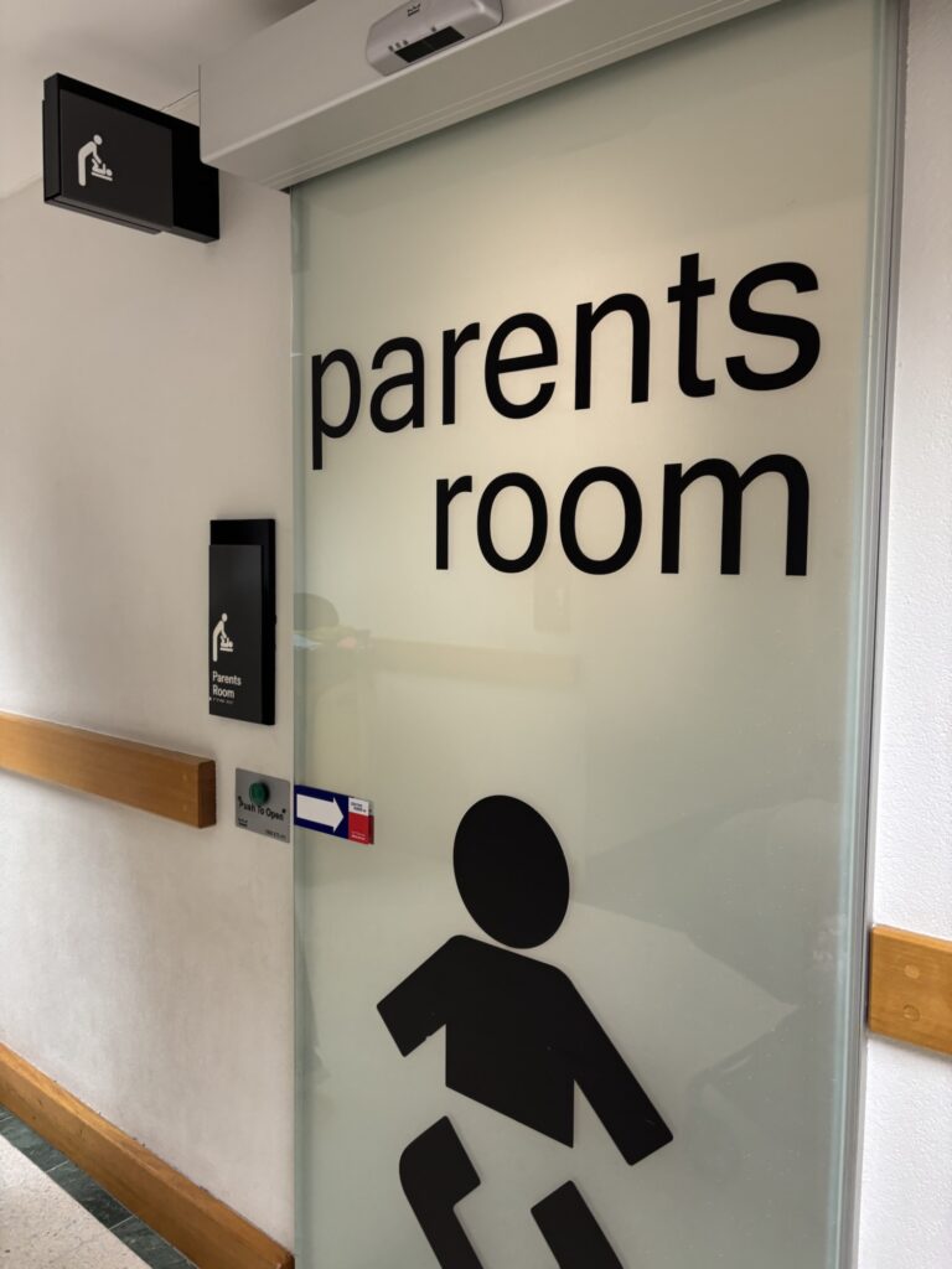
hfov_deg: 53.1
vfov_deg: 67.3
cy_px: 634
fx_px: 953
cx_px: 476
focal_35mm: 26
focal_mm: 5.96
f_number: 1.6
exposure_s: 1/50
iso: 125
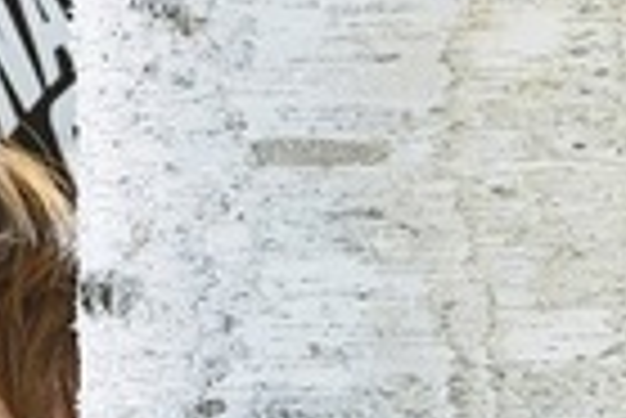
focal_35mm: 445
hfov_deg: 4.6
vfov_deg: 3.1
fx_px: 7746
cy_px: 175
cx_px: 432
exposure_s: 1/160
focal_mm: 87
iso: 640
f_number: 6.3
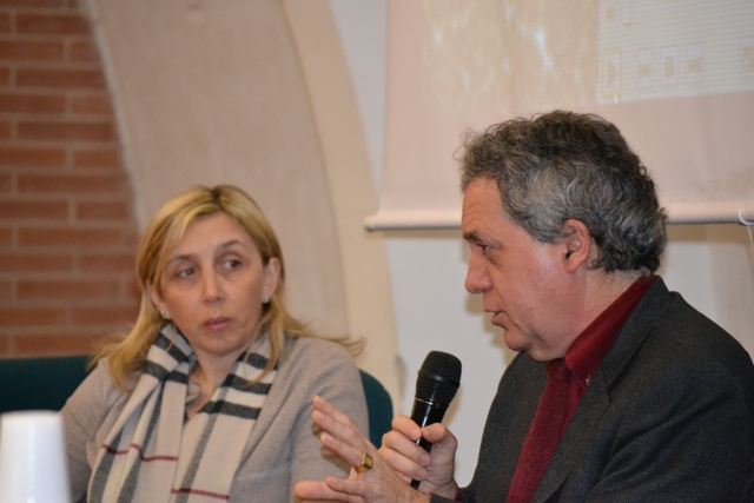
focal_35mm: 202
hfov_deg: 10.2
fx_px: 4242
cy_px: 252
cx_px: 377
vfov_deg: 6.8
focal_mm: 135
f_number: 5
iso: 3200
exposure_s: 1/60
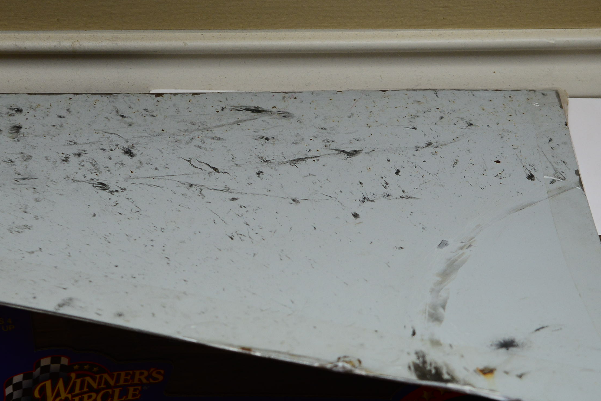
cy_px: 264
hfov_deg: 23.1
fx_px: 1470
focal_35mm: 88
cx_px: 266
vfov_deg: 15.5
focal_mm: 65
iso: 2000
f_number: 9
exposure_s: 1/125
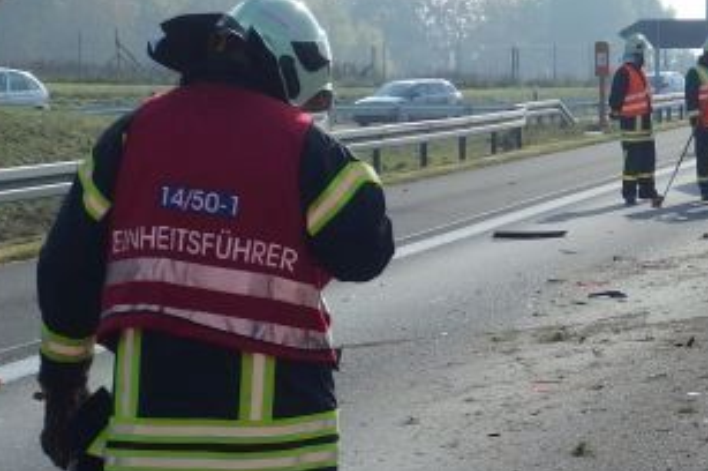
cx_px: 747
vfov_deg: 7.5
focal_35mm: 182
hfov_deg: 11.2
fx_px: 3575
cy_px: 420
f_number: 4.5
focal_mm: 11.1
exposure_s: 1/800
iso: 100
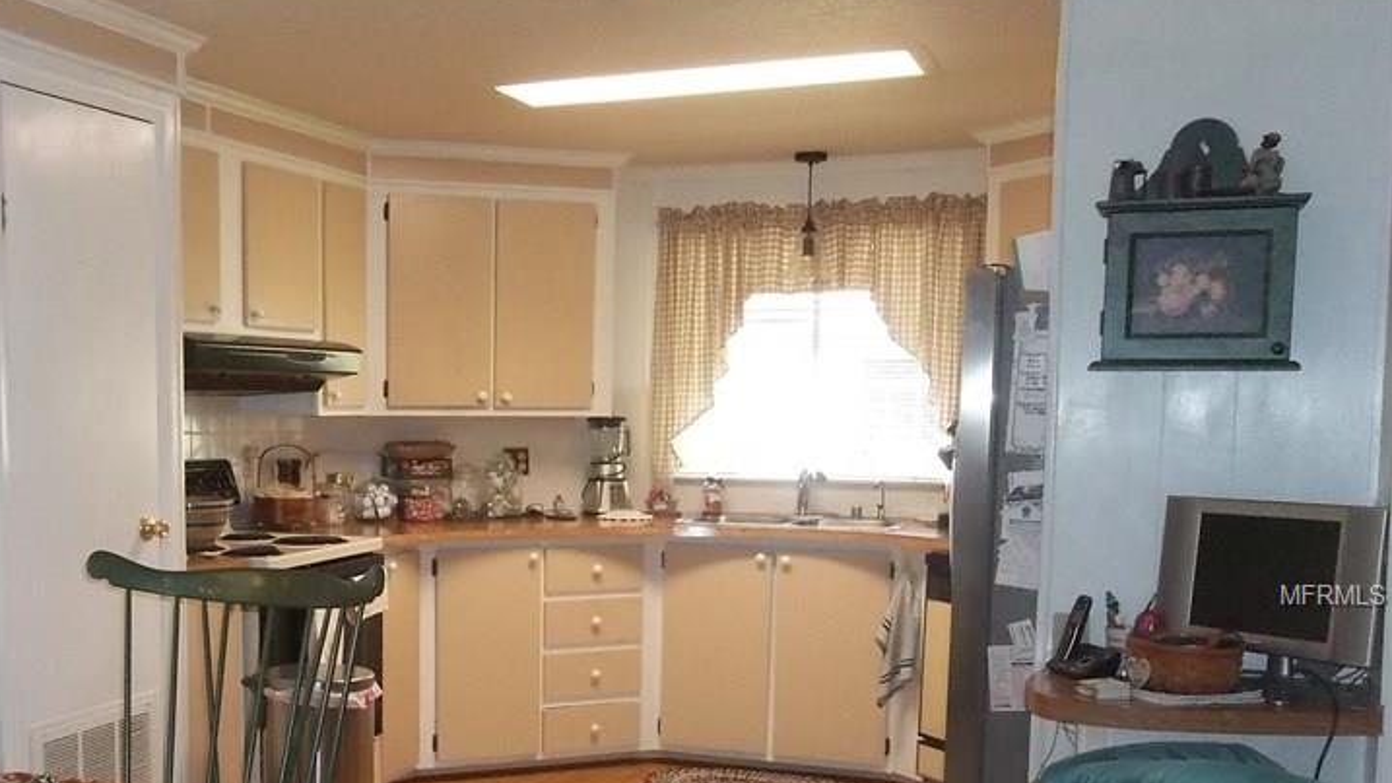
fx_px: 1550
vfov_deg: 27.9
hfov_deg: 47.1
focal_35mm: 42
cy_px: 596
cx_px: 404
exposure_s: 1/30
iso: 320
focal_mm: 4.9
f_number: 3.5
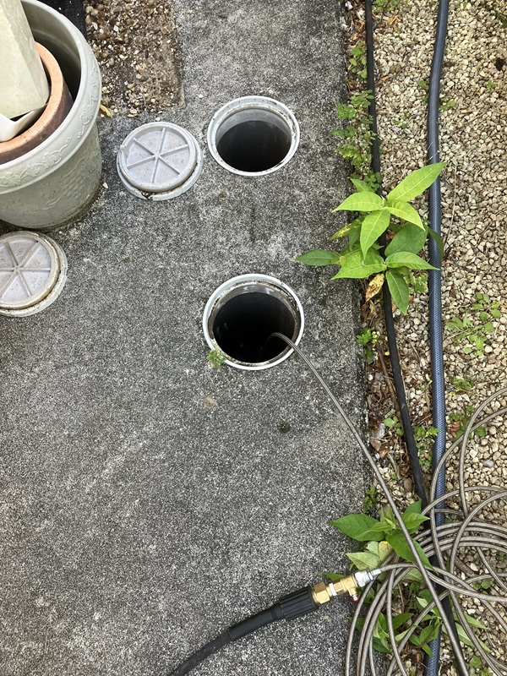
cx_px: 254
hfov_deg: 49.7
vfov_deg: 63.4
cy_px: 338
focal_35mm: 28
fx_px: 547
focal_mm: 3.99
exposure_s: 1/121
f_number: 1.8
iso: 64
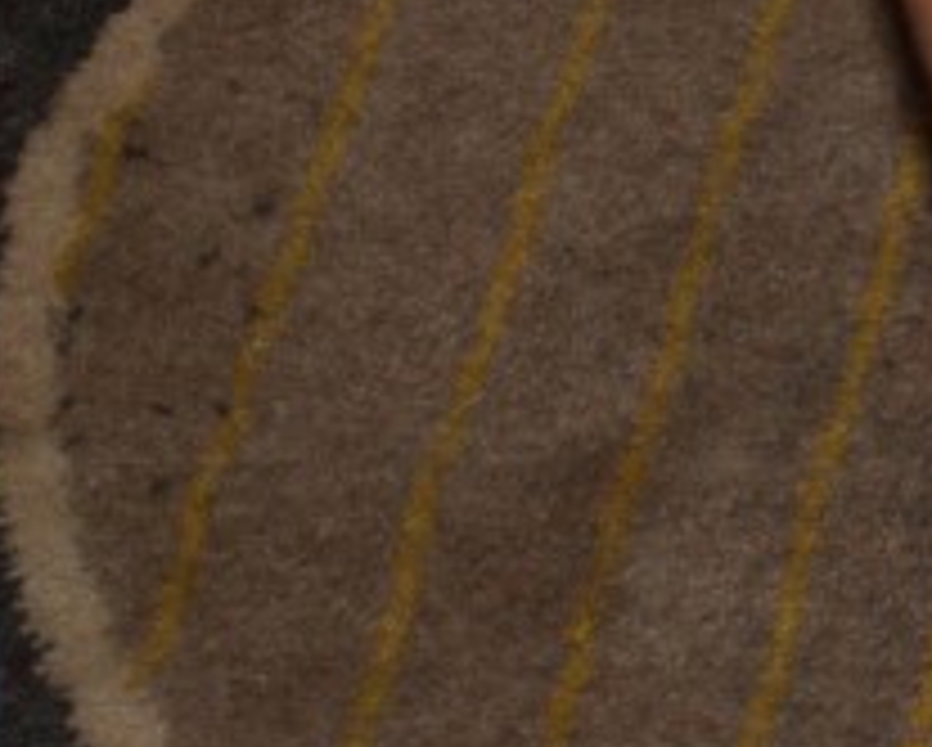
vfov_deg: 3.6
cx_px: 2024
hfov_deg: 4.4
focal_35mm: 429
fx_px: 11833
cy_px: -22
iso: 200
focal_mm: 55
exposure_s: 1/60
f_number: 5.6
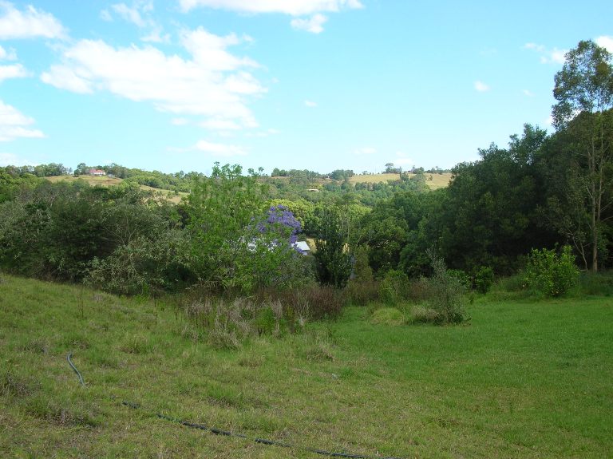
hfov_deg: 52.7
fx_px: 619
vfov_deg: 40.7
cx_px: 306
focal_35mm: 35
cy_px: 230
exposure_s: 1/148
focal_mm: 5.8
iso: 50
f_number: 5.6
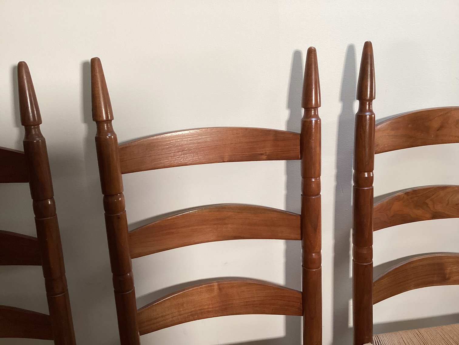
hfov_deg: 58.3
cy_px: 172
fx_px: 411
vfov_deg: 45.4
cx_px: 230
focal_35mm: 31
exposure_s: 1/60
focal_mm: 3.3
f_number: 2.4
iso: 125
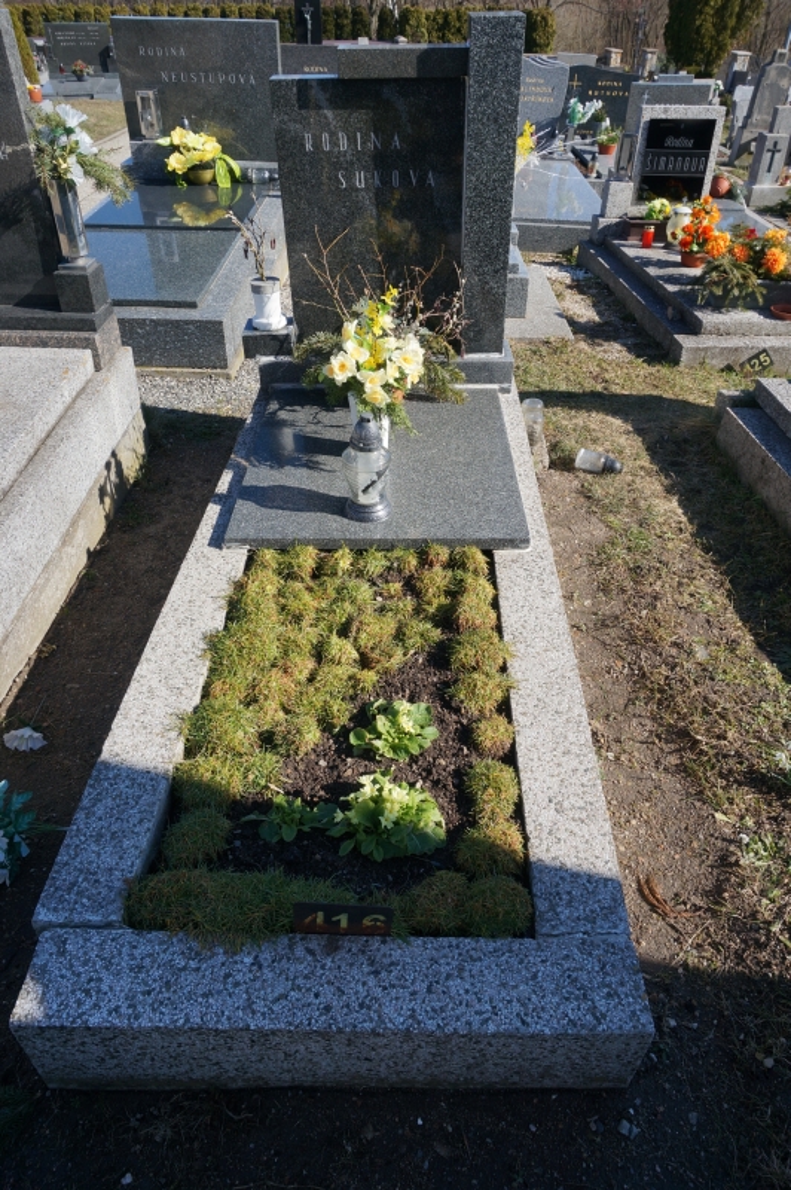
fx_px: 792
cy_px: 595
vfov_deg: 73.8
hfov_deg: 53.1
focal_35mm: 24
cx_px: 396
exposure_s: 1/160
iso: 100
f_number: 9
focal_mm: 16
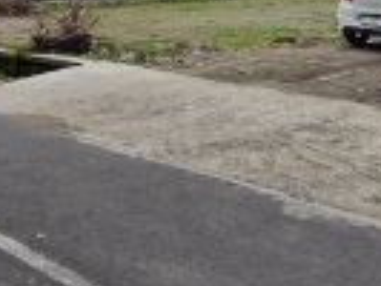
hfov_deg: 32.1
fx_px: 661
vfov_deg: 22.7
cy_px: -49
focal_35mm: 60
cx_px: 153
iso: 50
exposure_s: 1/1667
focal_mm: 1.74
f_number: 2.2
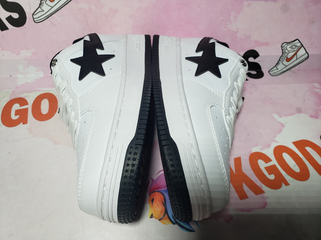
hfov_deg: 67.3
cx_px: 160
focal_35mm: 26
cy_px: 120
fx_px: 241
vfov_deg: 53.1
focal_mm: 4.3
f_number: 2.4
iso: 50
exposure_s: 1/245
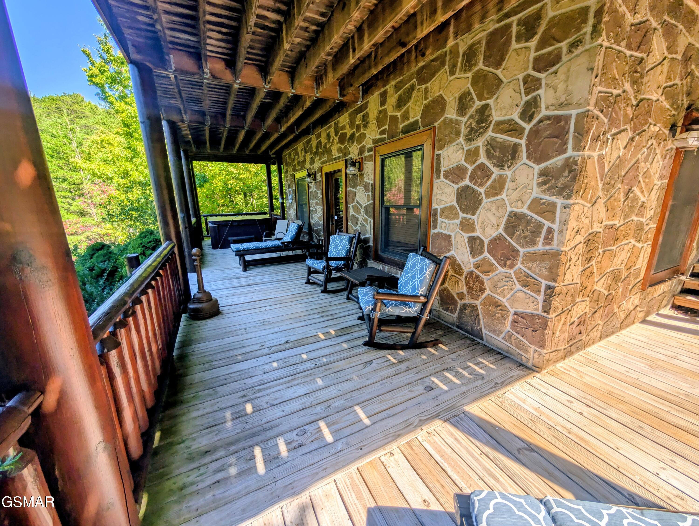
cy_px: 263
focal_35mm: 12
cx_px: 350
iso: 50
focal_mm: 2.02
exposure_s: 1/1508
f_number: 1.7
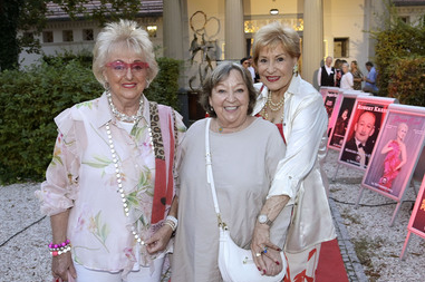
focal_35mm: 32
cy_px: 153
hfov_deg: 58.7
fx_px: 377
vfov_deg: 41.0
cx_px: 198
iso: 800
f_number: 5.6
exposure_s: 1/125
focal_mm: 27
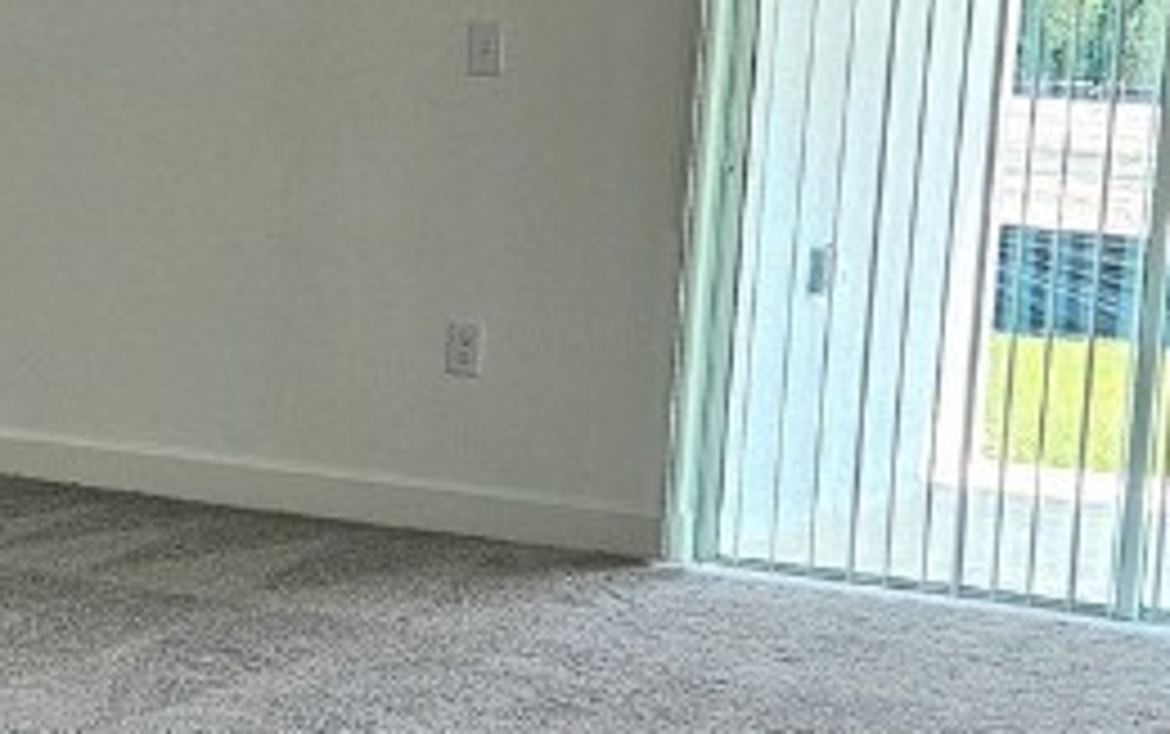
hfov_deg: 19.8
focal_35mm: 96
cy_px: 315
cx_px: -382
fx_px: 3064
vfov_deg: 13.6
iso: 25
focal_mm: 5.4
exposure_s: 1/147
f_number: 1.8
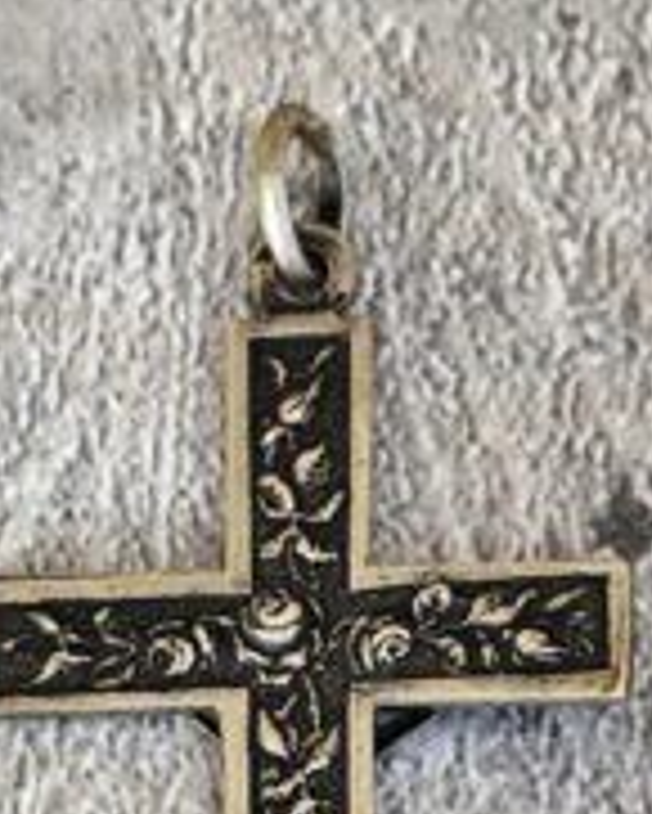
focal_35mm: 201
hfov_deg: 7.7
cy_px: 818
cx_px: 405
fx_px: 4844
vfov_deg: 9.5
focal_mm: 6.19
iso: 50
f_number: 1.65
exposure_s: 1/100
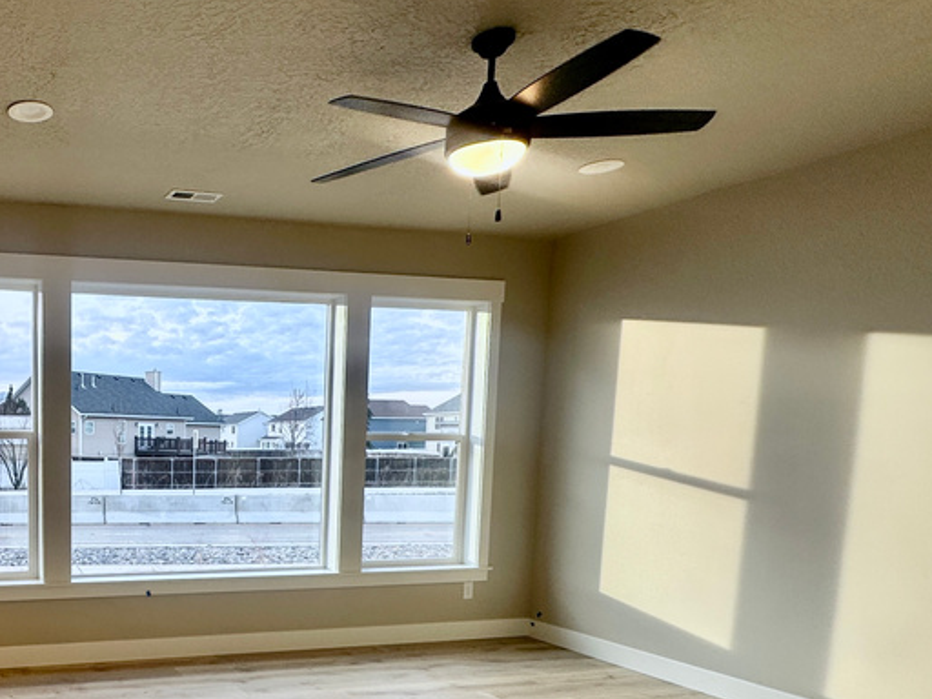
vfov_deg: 48.1
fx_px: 754
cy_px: 512
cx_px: 71
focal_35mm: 28
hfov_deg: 54.2
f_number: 2.2
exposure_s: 1/147
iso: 40
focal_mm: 2.22
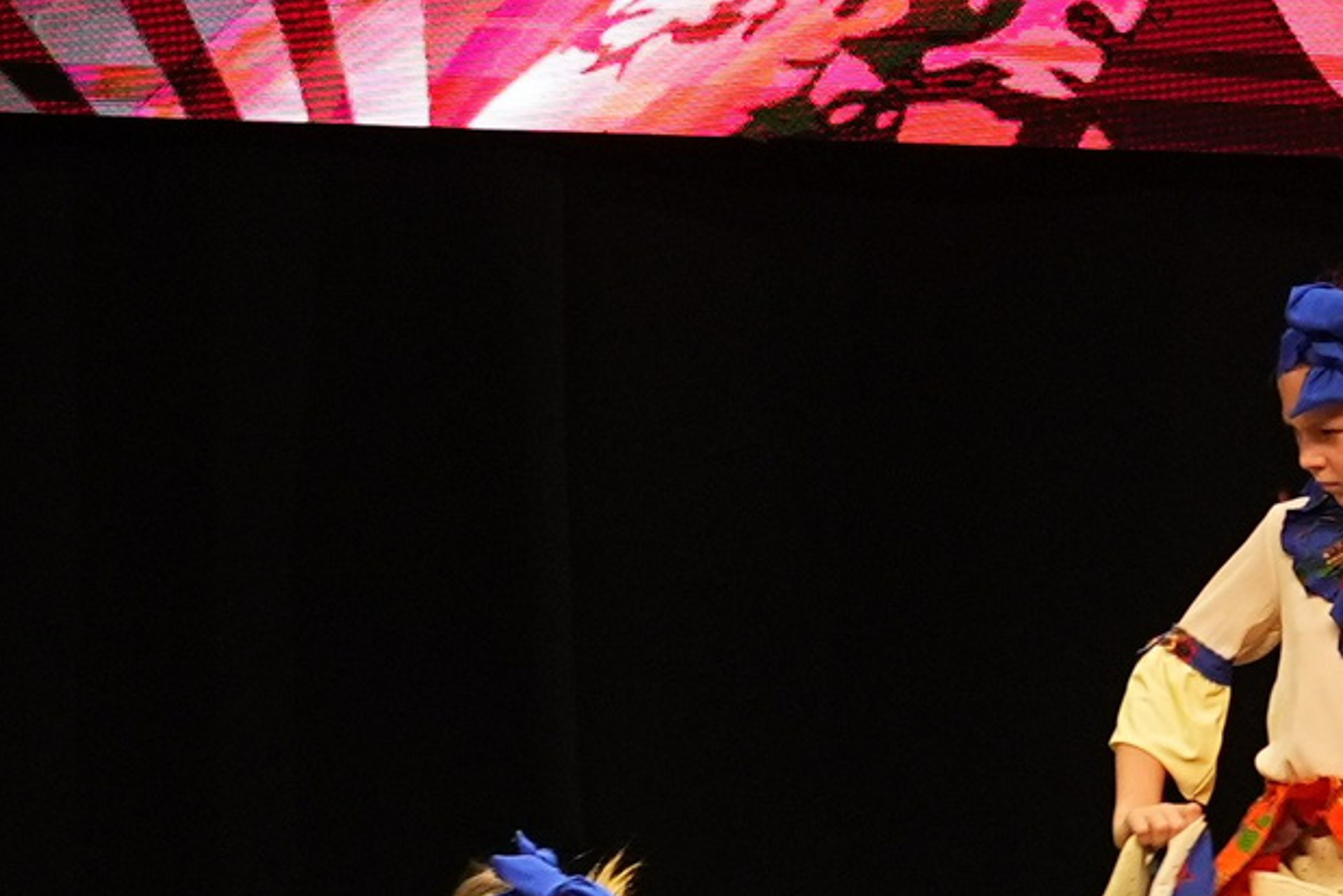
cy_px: 285
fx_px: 18059
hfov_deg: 4.2
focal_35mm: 484
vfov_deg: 2.8
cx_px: 1775
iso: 1250
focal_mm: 78
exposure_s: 1/400
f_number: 2.8
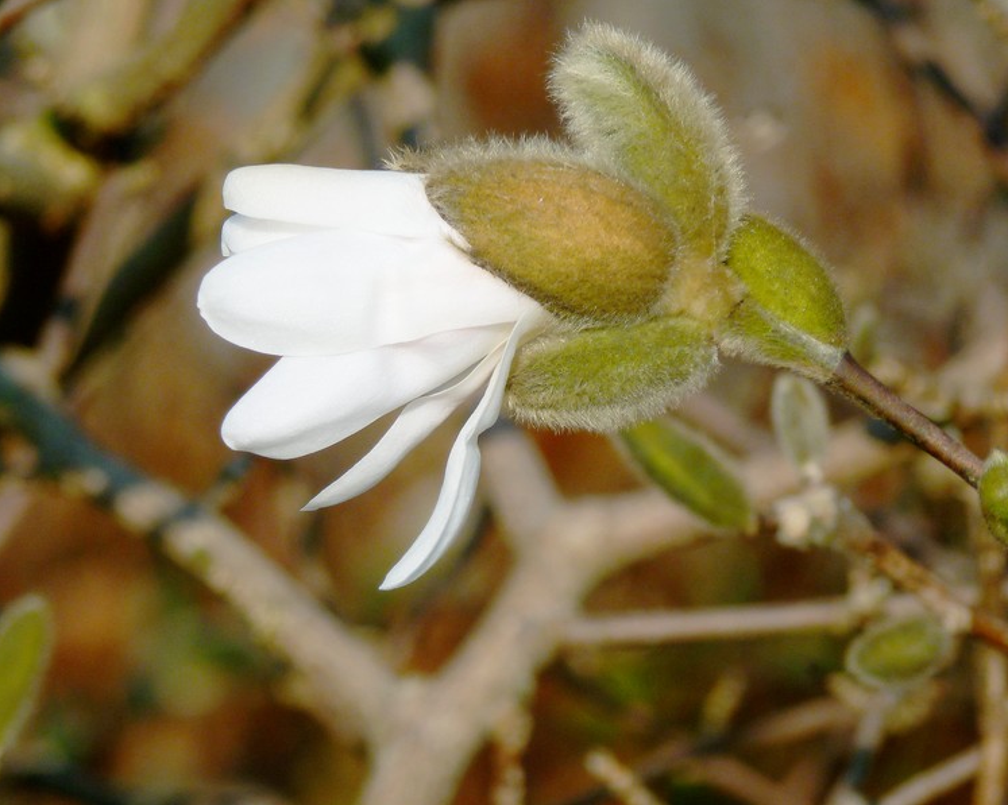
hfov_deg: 3.9
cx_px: 470
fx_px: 14970
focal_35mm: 502
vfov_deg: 3.1
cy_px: 402
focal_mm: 68.8
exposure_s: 1/400
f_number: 5.9
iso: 100
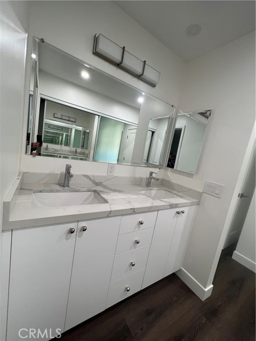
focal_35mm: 13
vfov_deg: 106.2
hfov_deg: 89.9
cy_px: 170
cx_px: 128
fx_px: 128
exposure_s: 1/120
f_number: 1.8
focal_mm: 1.57
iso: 160
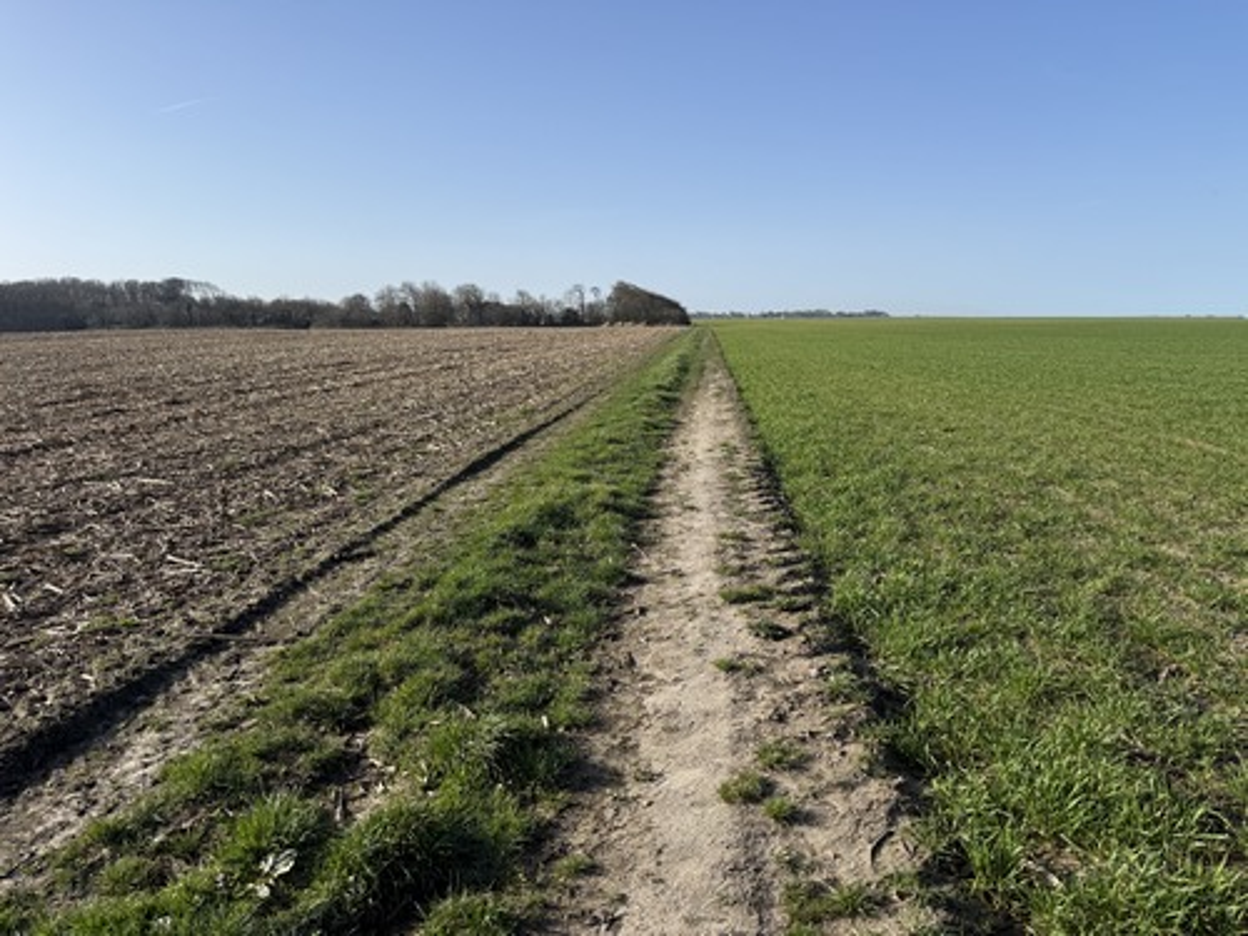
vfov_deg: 56.8
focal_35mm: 24
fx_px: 865
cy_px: 468
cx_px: 624
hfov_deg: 71.6
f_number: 1.78
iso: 80
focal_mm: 6.76
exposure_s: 1/4167
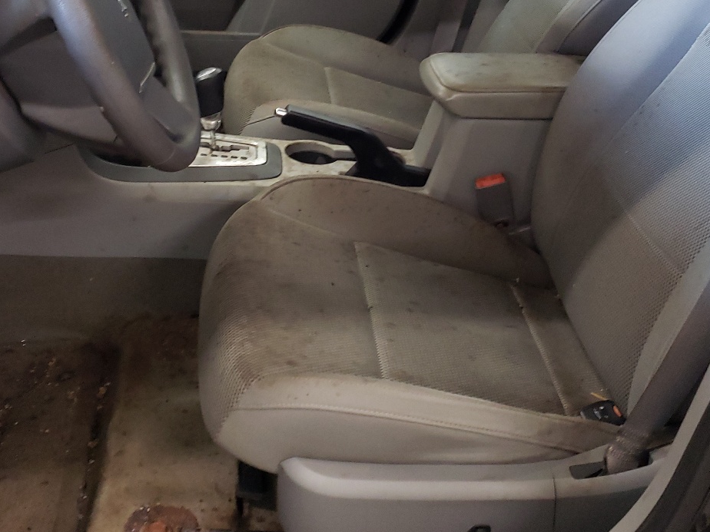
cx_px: 307
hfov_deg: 42.0
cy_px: 129
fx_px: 923
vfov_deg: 31.6
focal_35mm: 45
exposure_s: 1/30
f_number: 1.5
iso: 296
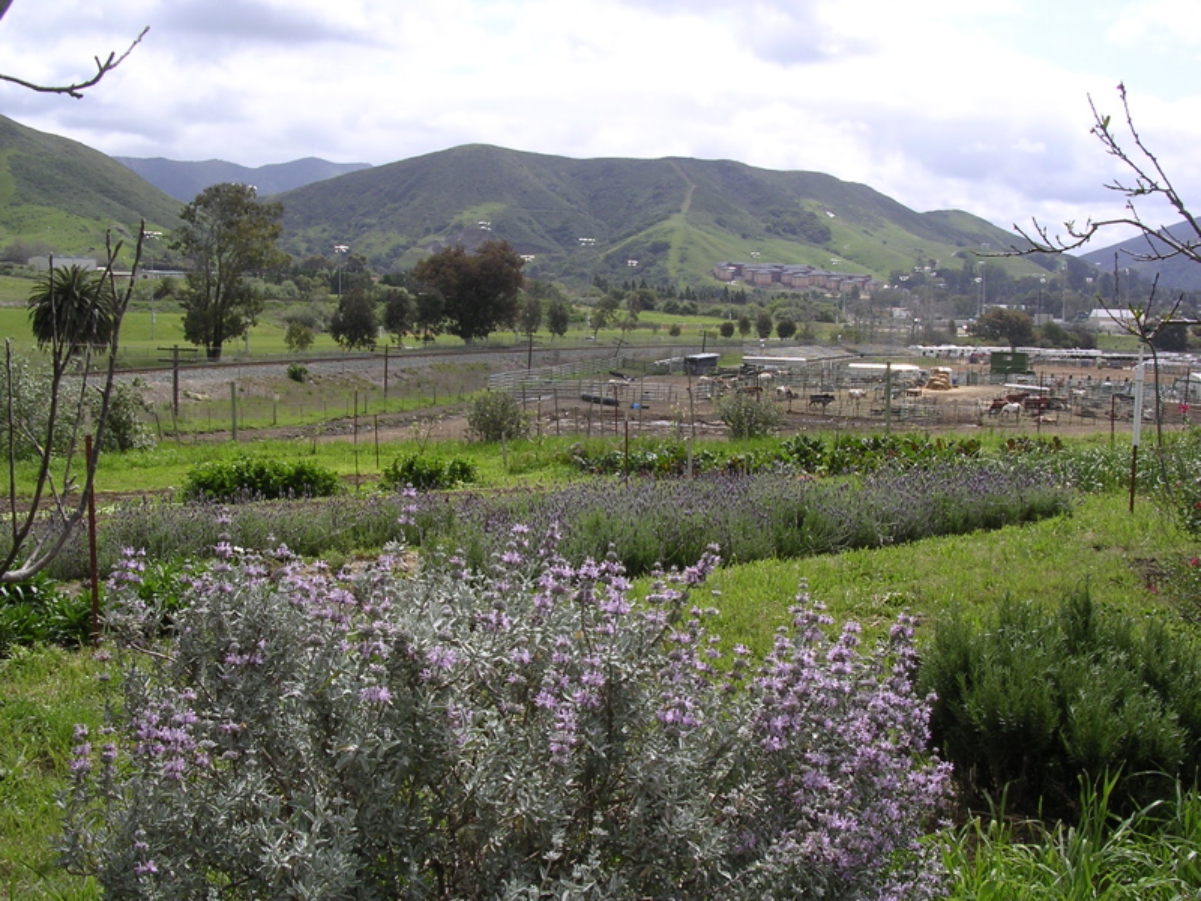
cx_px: 600
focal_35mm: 38
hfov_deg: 49.0
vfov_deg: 37.7
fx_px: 1318
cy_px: 450
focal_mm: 5.8
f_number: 5.6
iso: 100
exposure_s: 1/291
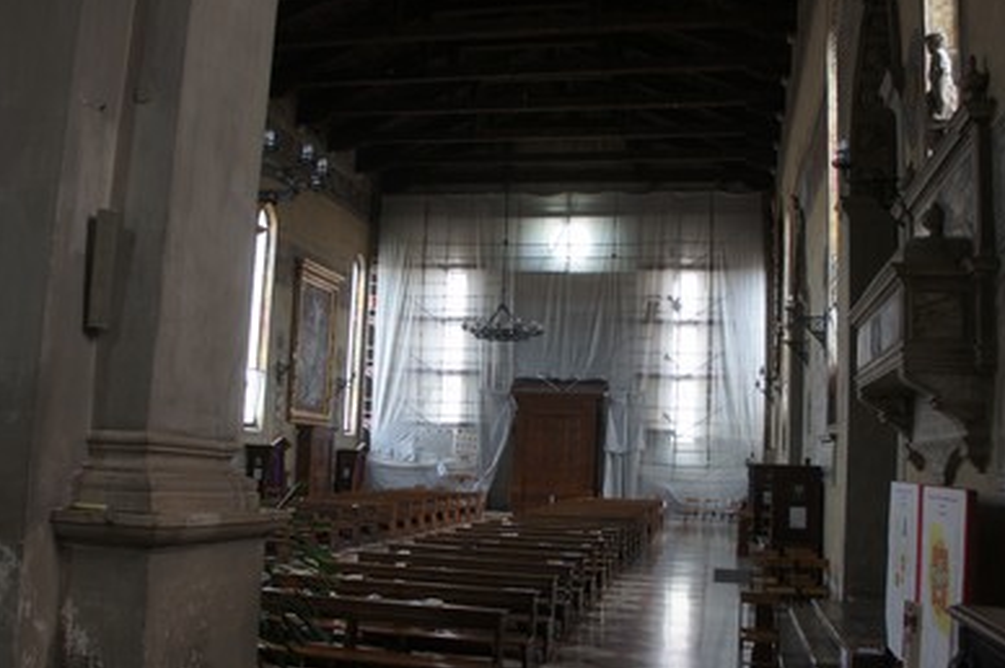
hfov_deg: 58.7
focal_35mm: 32
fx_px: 893
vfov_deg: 41.0
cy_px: 381
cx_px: 534
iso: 500
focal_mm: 18
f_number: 3.5
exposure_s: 1/30
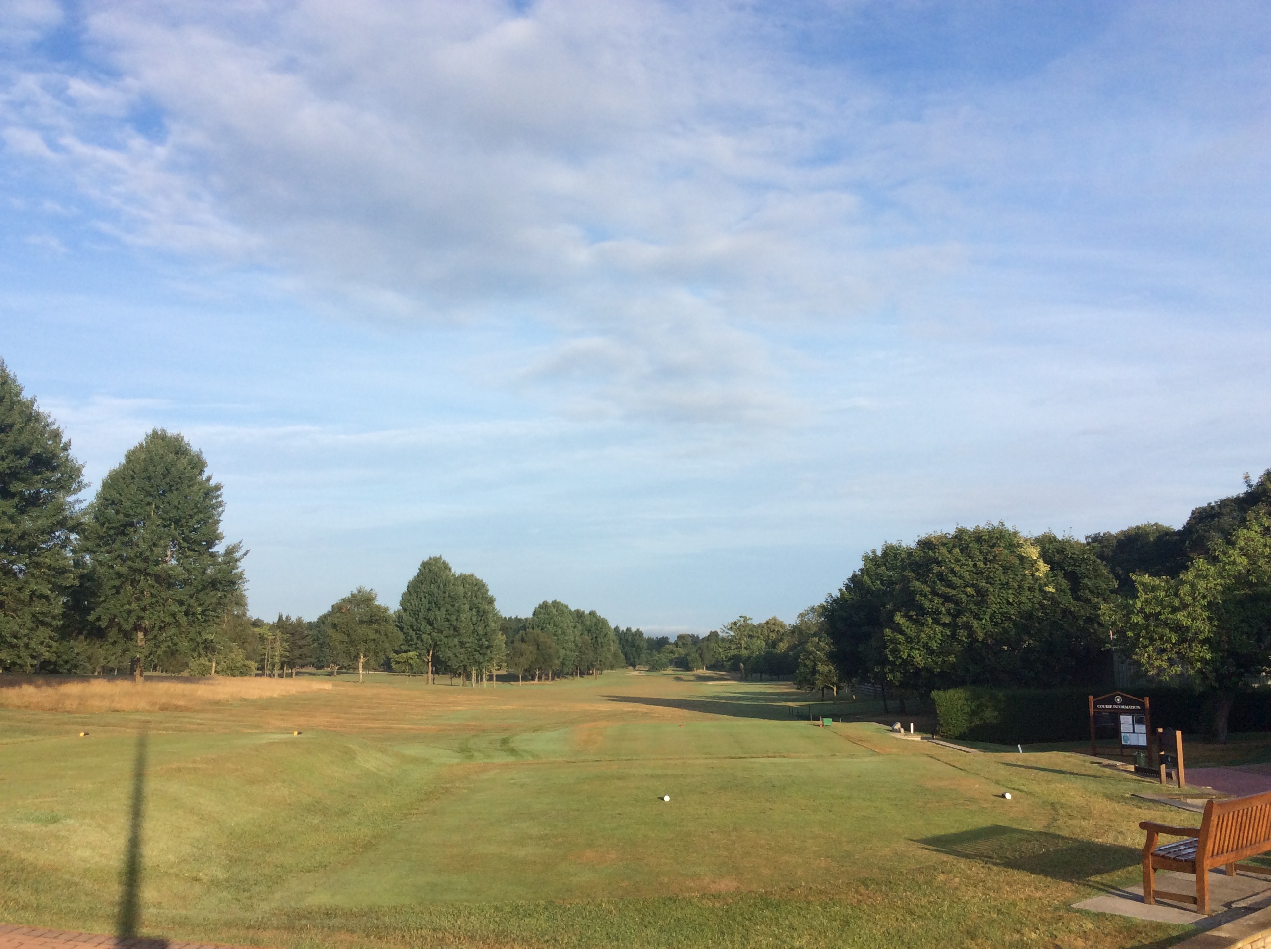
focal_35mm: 32
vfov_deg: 44.1
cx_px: 636
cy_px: 474
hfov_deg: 56.9
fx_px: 1173
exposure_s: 1/1003
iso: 32
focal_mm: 3.3
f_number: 2.4
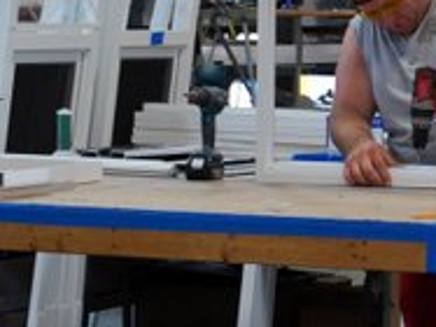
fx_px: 2908
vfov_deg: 6.4
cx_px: 326
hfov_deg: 8.6
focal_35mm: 231
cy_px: 67
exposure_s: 1/30
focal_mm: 50
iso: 450
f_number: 5.6
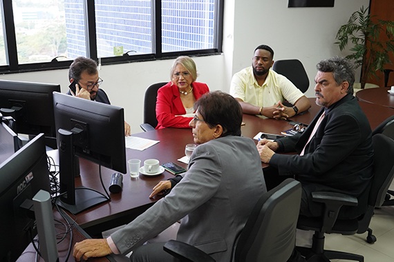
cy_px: 131
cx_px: 197
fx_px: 427
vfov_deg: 34.2
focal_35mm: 39
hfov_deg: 49.6
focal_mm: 39
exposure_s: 1/200
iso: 3200
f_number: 5.6
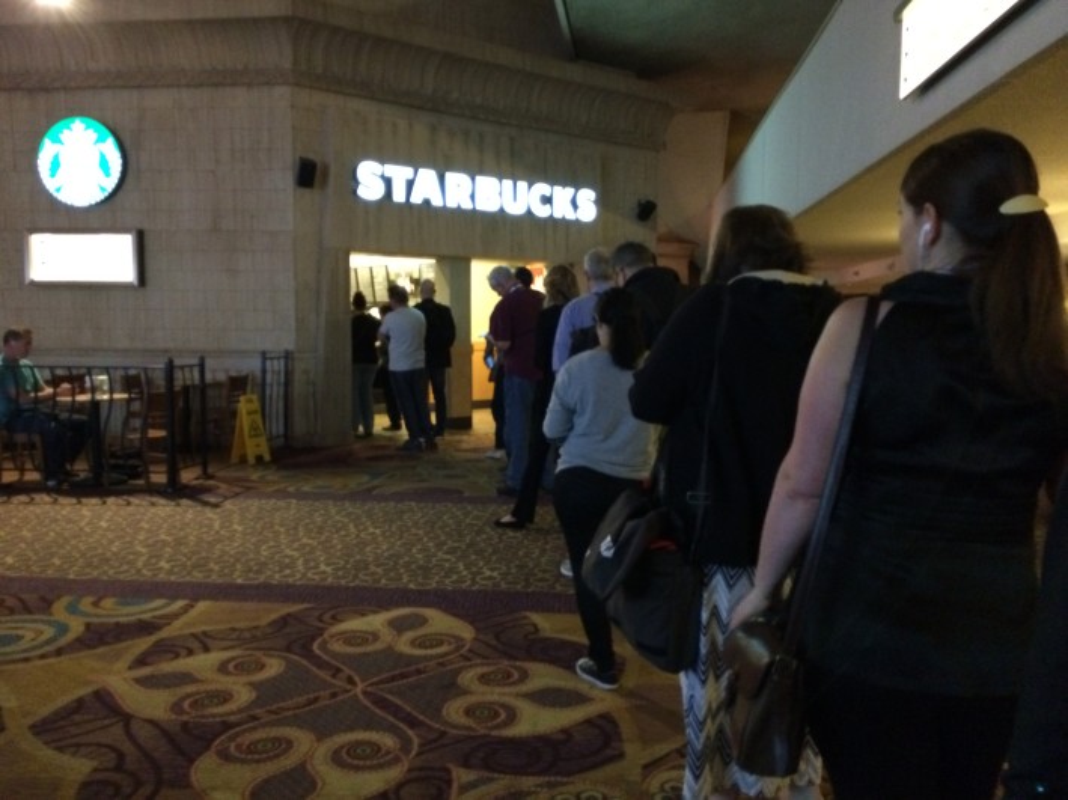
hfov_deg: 60.0
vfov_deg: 46.8
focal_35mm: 30
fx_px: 925
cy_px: 400
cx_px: 534
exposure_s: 1/15
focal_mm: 4.12
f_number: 2.2
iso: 640
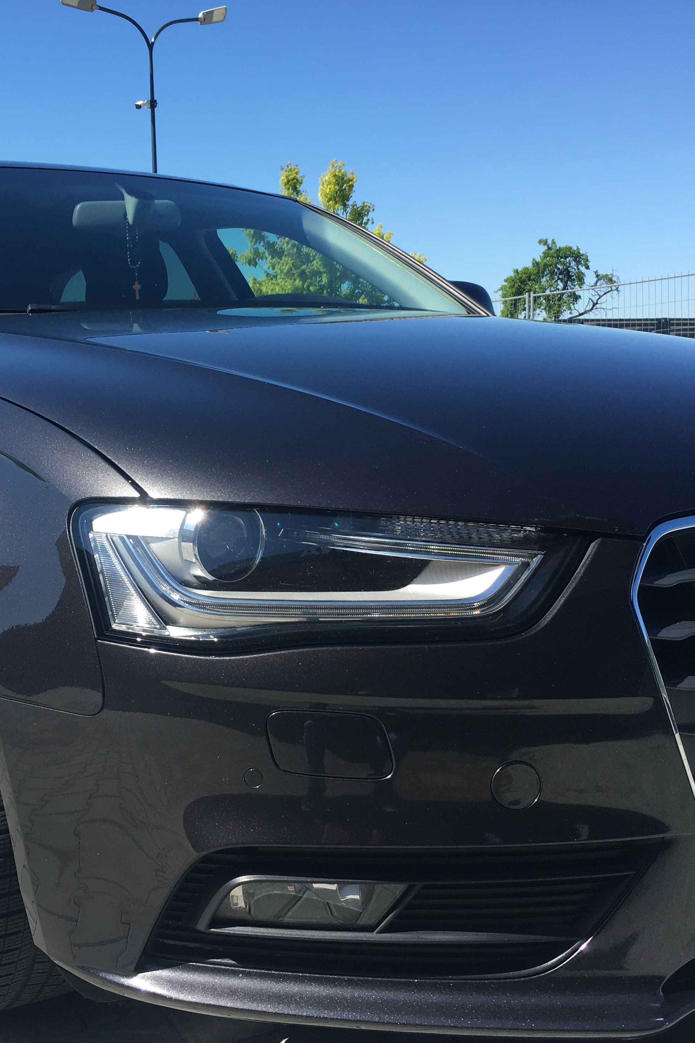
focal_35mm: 41
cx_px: 244
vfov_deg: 47.4
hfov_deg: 32.4
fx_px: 1187
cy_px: 531
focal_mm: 4.15
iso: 25
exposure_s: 1/938
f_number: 2.2
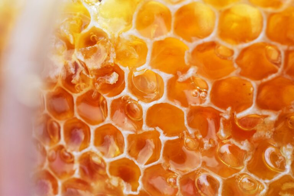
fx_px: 490
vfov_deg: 22.6
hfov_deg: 33.4
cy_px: 98
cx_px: 147
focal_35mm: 60
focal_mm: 40
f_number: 9
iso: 450
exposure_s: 1/60
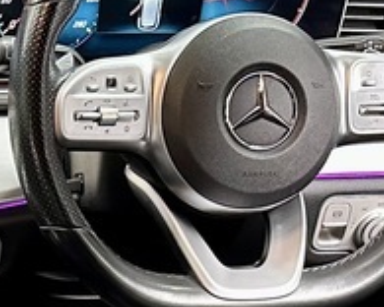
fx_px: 1398
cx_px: -244
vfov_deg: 11.8
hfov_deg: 14.3
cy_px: 514
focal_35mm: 123
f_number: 1.78
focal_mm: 6.86
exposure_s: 1/60
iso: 500
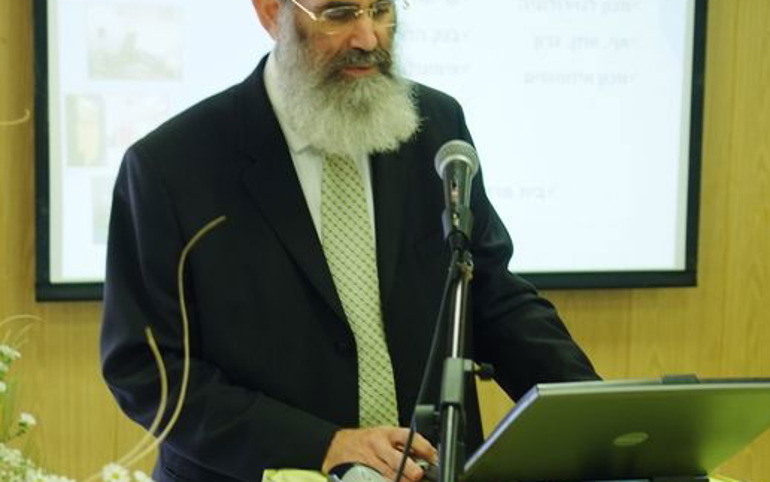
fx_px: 1785
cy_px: 369
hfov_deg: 24.2
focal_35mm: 85
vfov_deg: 15.3
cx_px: 261
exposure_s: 1/25
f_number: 2.8
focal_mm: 28
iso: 400
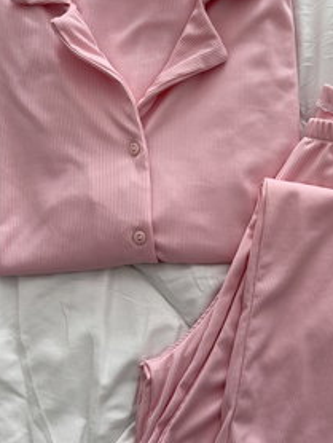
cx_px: 237
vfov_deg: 41.1
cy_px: 192
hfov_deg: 31.2
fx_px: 589
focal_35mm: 46
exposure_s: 1/121
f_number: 1.78
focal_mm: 6.76
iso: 125
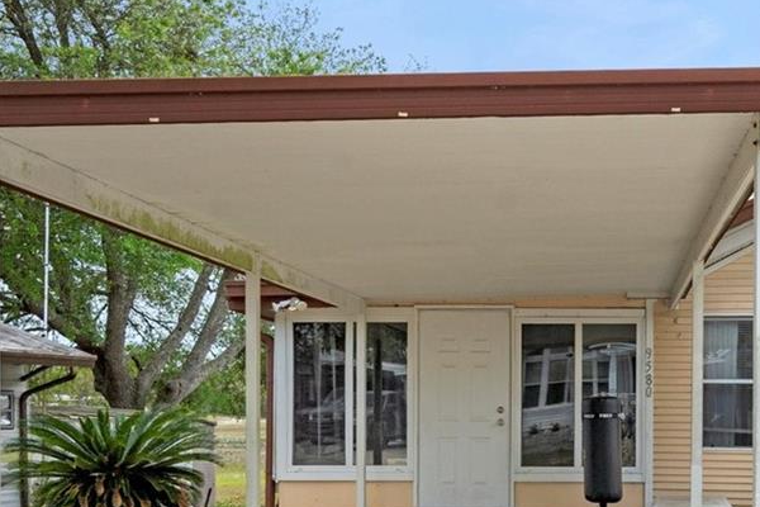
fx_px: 1013
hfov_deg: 38.9
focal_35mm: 48
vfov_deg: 27.0
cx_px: 647
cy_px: 469
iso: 400
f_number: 8
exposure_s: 1/250
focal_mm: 18
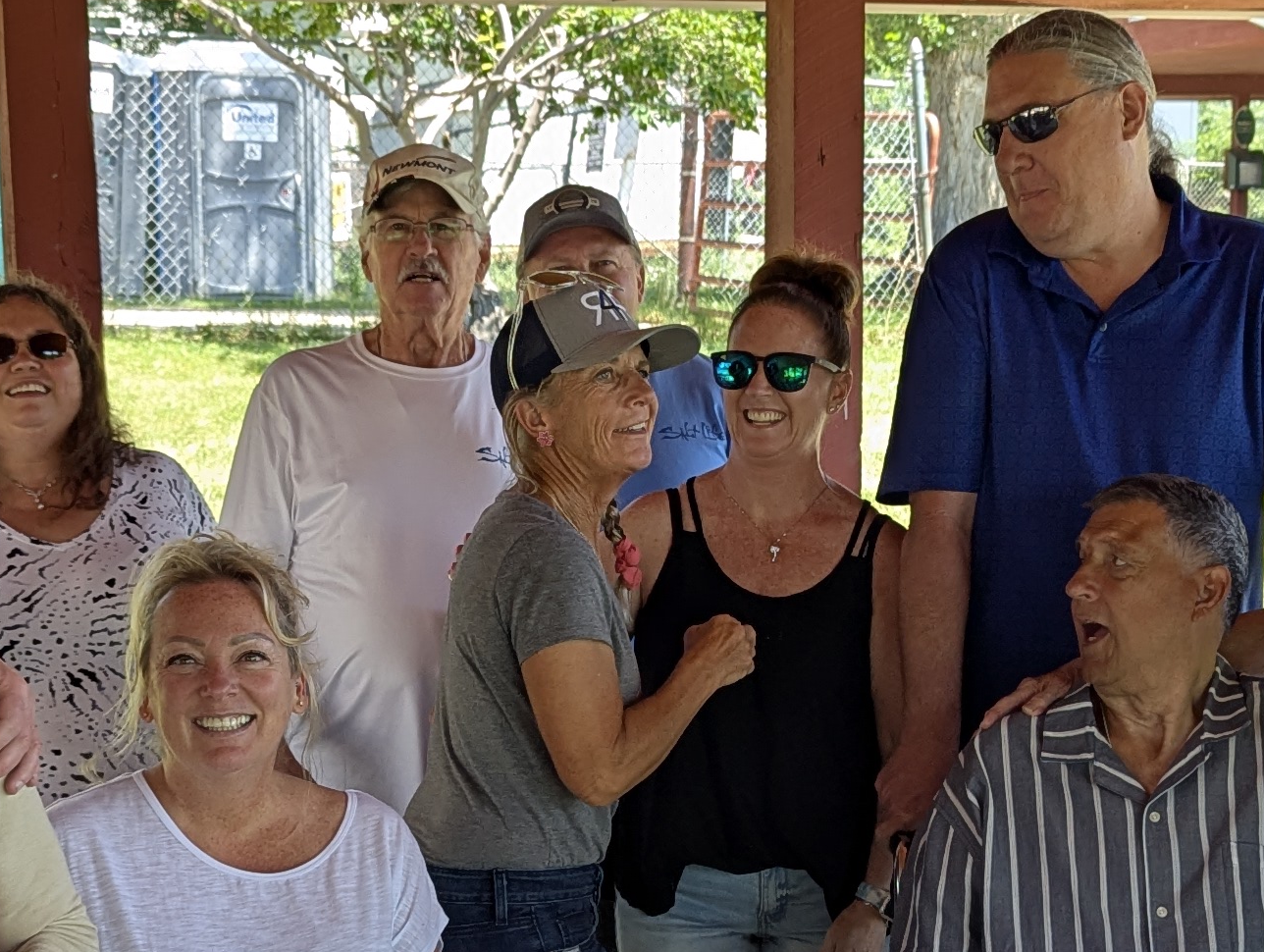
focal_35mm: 76
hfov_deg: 25.6
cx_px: 553
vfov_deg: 19.3
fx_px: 2779
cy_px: 704
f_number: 1.85
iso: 36
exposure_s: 1/210
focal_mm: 6.81
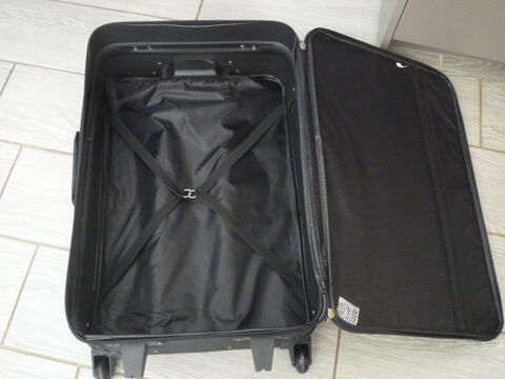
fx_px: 569
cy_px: 190
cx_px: 252
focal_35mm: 39
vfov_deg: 36.8
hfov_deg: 47.9
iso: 800
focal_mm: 6.8
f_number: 4
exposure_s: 1/8
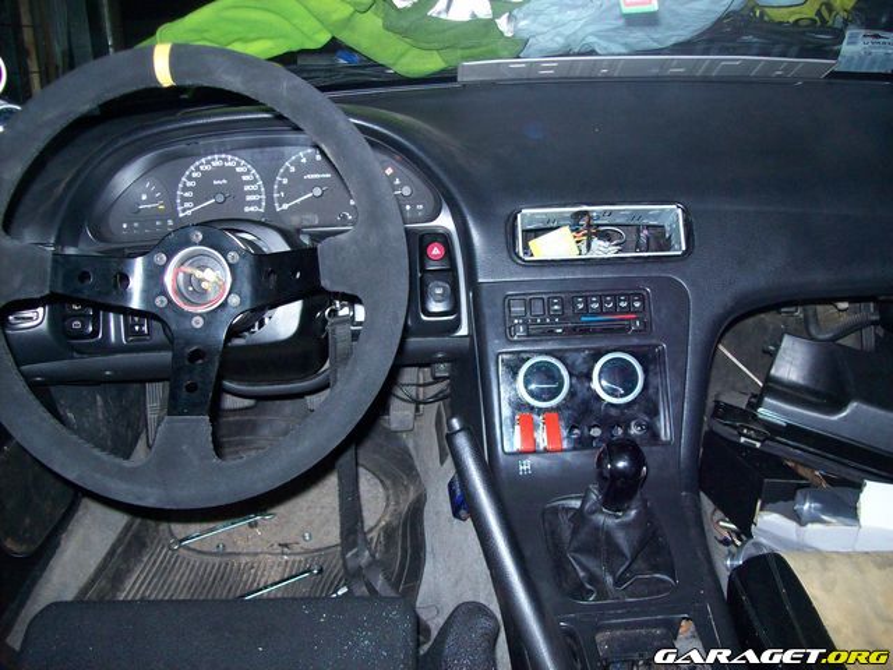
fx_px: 929
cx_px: 446
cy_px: 335
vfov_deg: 39.7
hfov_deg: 51.4
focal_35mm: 36
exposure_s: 1/64
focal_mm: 6
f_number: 2.7
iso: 200
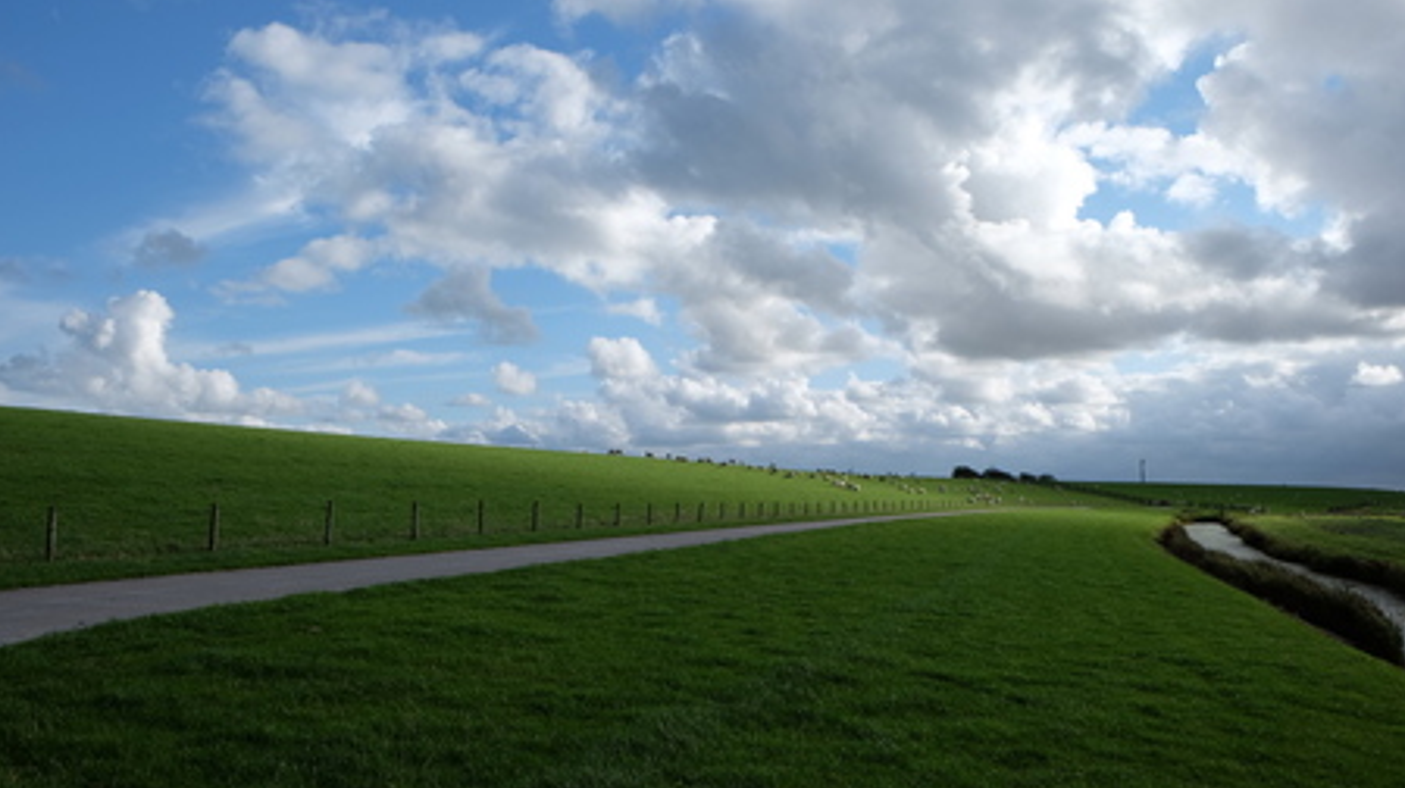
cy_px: 330
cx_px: 688
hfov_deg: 66.1
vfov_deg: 40.0
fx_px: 1080
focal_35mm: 29
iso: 200
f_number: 7.1
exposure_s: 1/450
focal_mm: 18
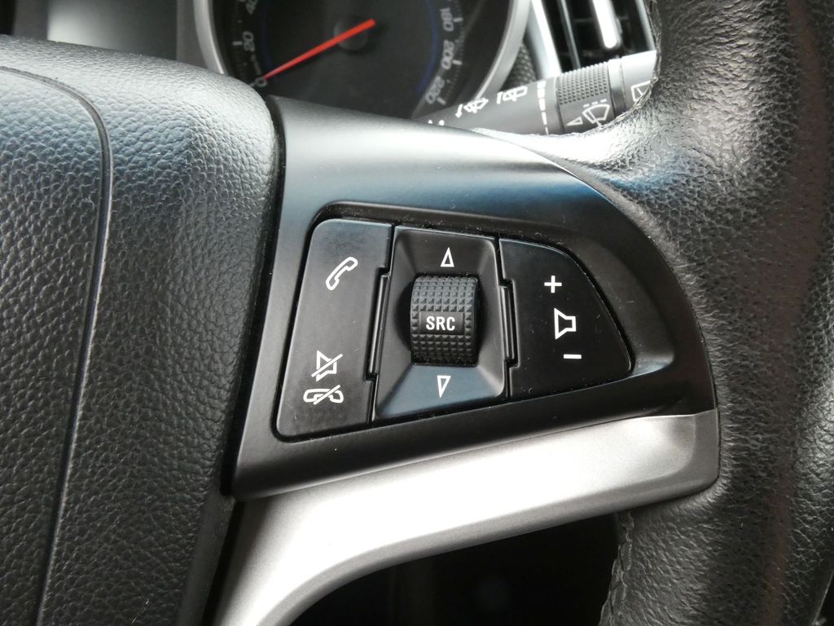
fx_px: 795
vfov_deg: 42.9
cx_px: 417
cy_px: 313
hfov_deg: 55.4
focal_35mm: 33
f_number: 5.6
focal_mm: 6
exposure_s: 1/80
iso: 640
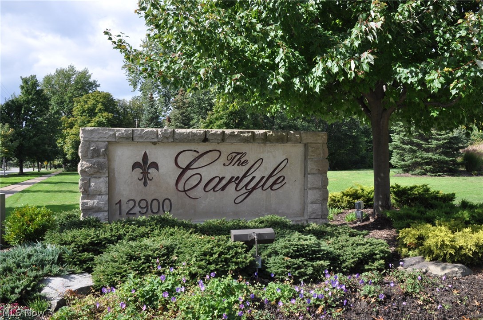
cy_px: 160
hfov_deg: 55.2
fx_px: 462
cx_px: 242
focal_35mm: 34
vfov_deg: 38.2
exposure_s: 1/125
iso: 200
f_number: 11
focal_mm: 23
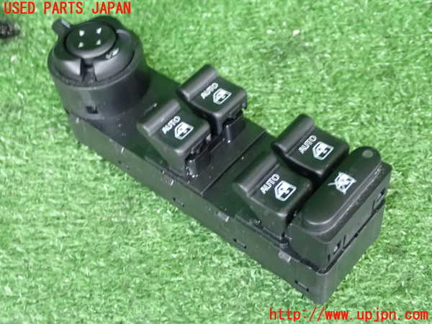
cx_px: 216
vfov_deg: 29.1
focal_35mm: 50
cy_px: 162
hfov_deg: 38.2
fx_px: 624
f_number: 9
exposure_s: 1/8
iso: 1600
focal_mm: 9.01
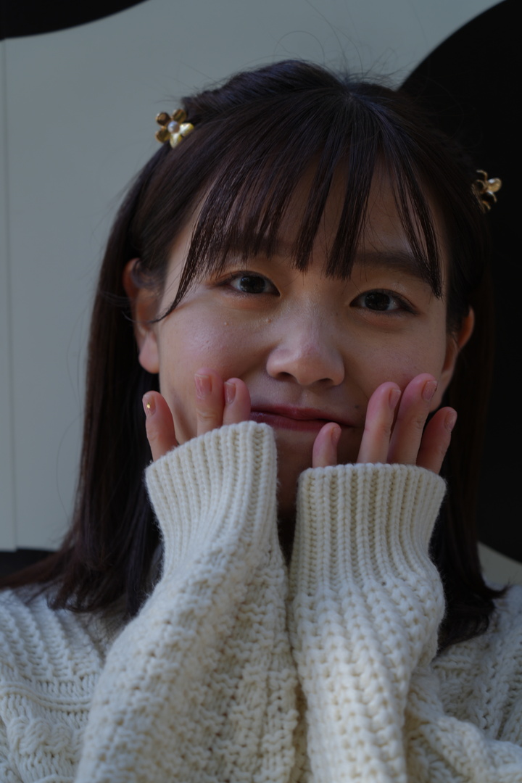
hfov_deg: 14.1
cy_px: 392
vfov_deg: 21.0
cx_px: 261
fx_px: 2110
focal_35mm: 97
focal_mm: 97
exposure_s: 1/100
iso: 50
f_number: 4.5
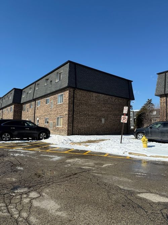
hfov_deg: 56.8
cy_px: 112
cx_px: 84
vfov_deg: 71.6
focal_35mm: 24
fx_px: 155
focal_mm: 6.76
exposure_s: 1/6173
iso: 80
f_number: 1.78
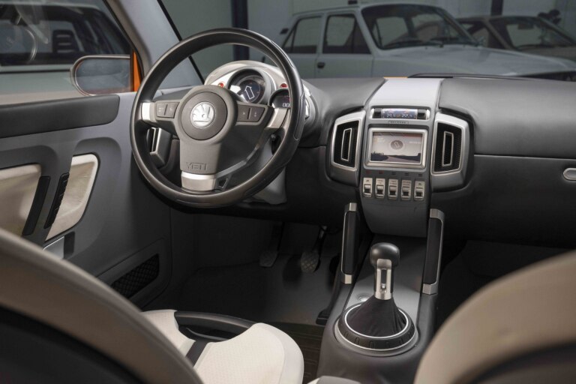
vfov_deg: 41.1
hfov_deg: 58.7
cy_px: 192
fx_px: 512
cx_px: 288
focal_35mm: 32
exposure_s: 1/10
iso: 640
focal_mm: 32
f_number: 5
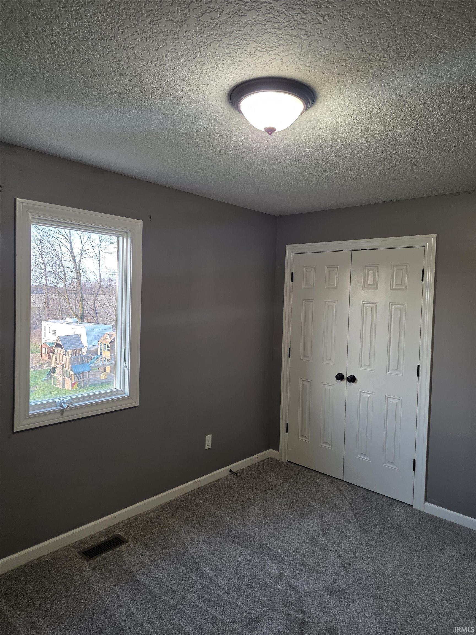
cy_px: 318
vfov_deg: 73.9
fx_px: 422
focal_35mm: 23
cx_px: 238
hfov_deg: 58.9
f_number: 1.7
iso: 200
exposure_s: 1/120
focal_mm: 6.25
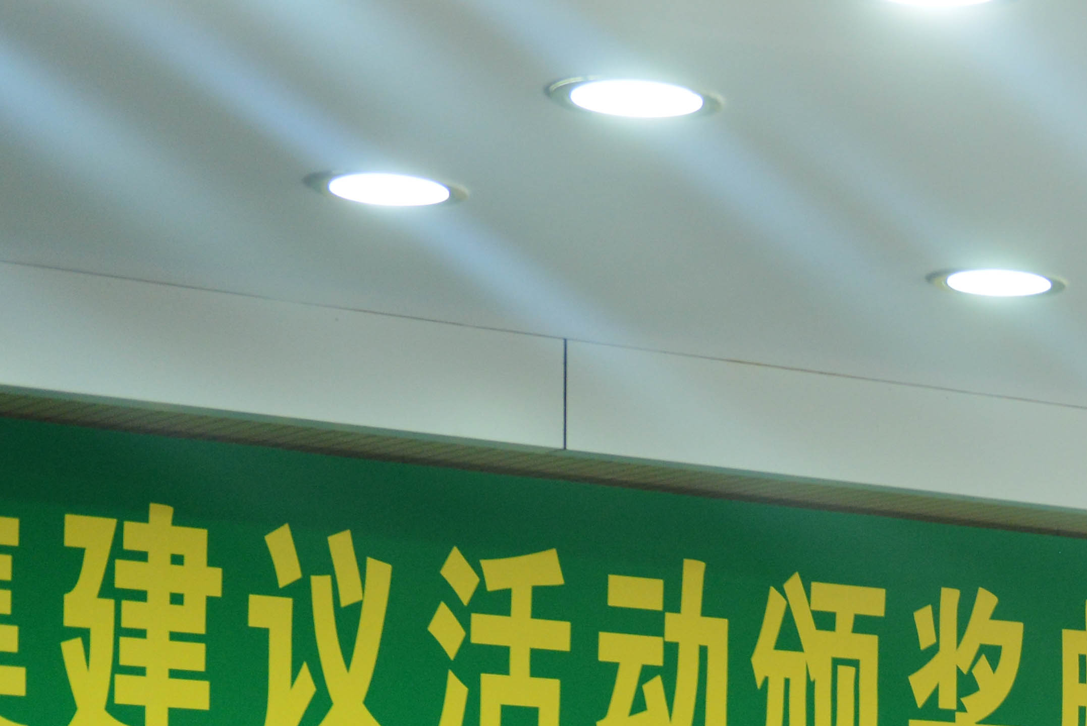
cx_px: 1457
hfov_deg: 15.7
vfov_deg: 10.6
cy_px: 1196
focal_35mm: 123
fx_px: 3715
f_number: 3.2
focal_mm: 36
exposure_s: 1/100
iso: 1000
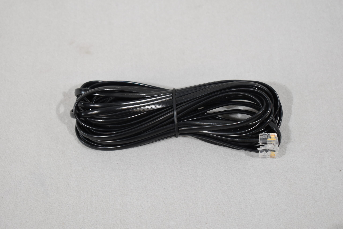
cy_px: 114
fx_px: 643
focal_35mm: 68
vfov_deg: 20.2
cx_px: 172
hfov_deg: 29.9
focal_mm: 45
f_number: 5
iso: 900
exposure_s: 1/125
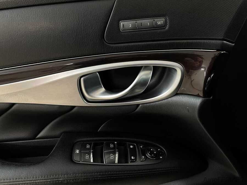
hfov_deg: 67.3
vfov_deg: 53.1
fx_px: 186
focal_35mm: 26
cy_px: 92
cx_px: 124
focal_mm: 4.2
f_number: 1.6
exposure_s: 1/50
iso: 320
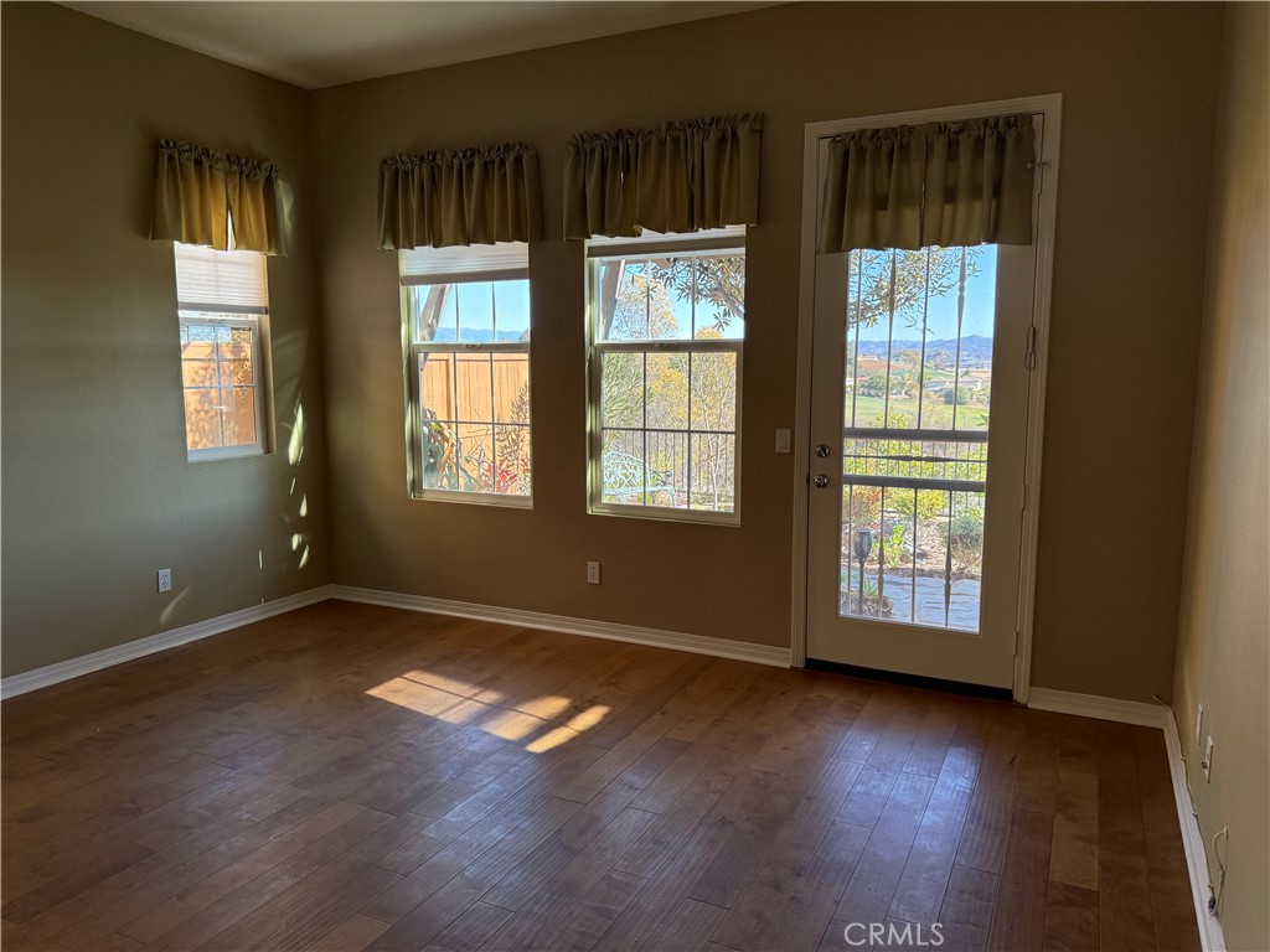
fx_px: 881
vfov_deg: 56.8
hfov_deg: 71.6
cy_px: 476
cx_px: 635
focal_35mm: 24
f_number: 1.78
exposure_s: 1/234
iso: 160
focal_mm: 6.76
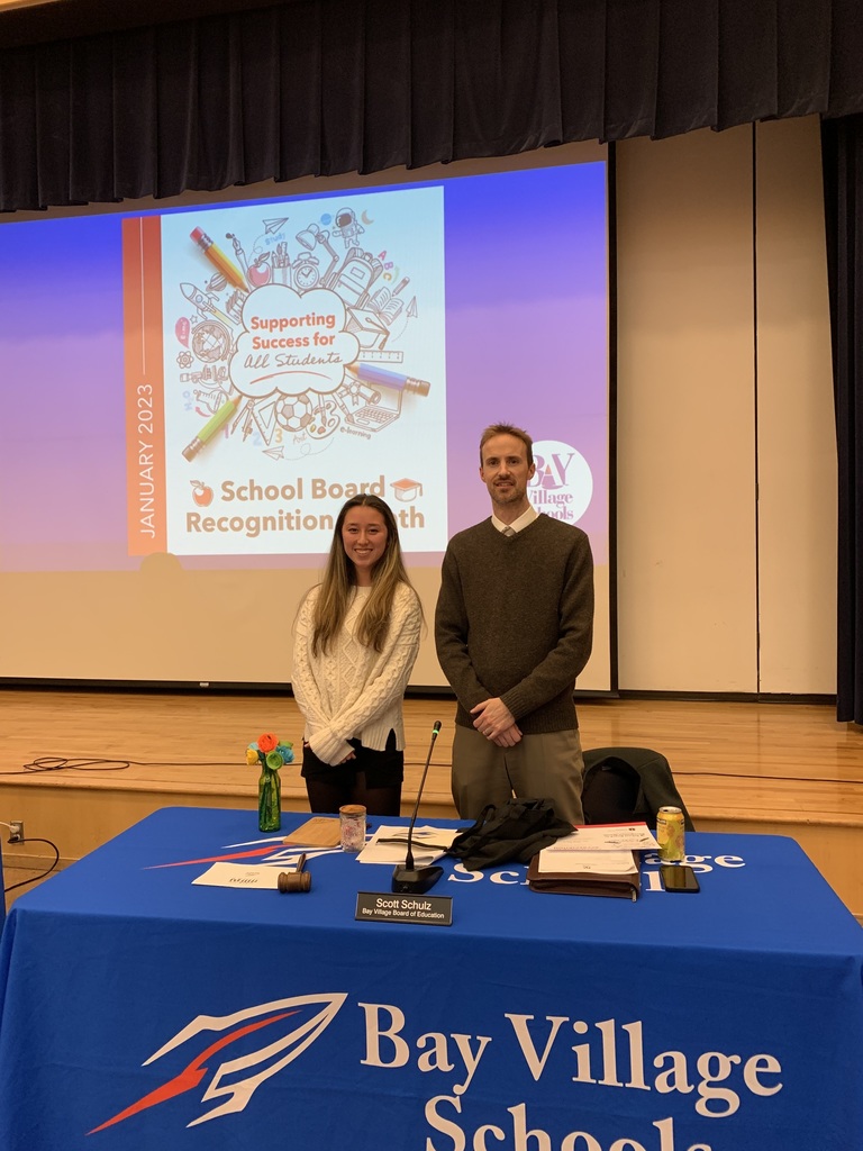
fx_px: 864
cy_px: 576
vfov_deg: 67.3
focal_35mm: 26
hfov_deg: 53.1
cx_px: 432
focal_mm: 4.25
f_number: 1.8
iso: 160
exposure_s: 1/60
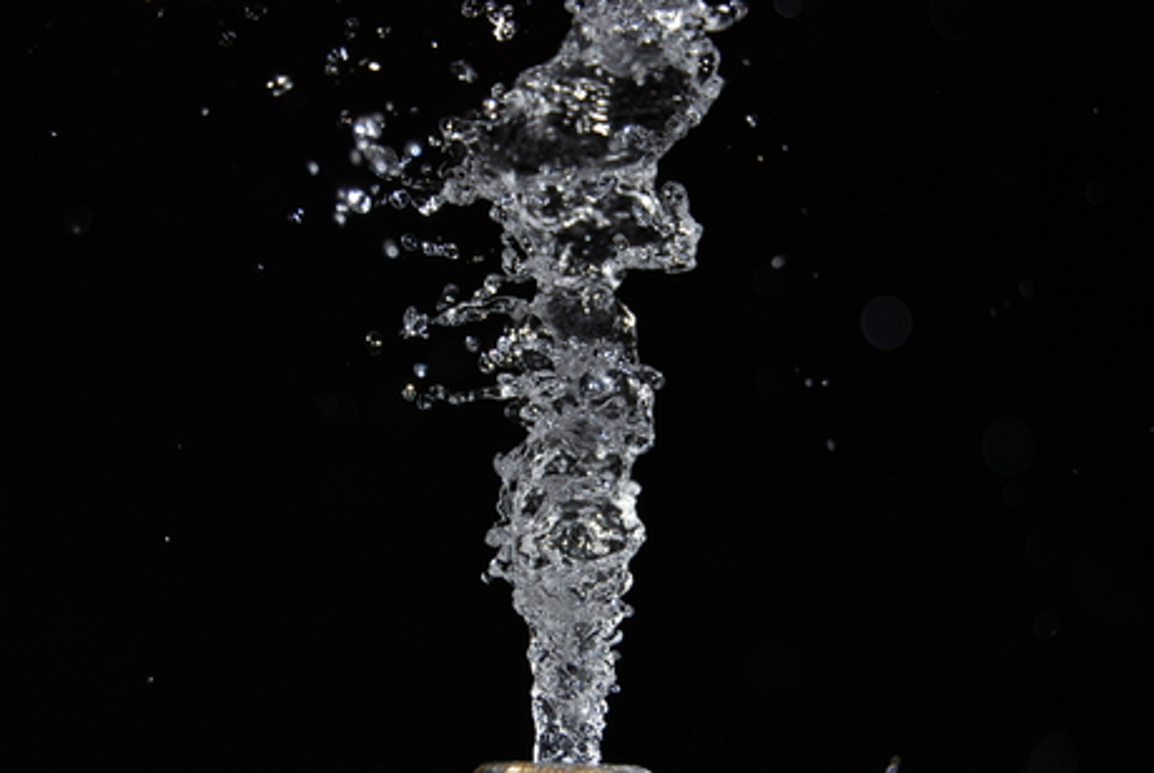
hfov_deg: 24.6
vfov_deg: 16.6
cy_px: 386
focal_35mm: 82
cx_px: 577
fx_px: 2648
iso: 400
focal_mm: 55
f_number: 6.3
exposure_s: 1/80
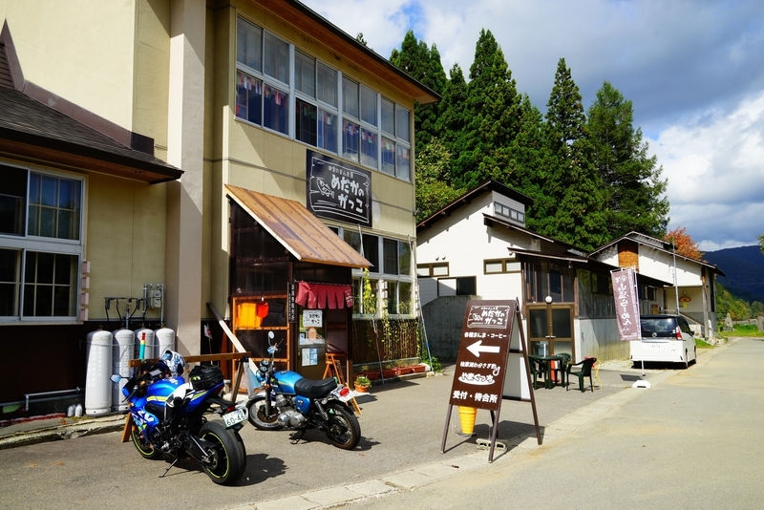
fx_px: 594
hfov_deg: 65.5
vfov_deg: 46.4
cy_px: 255
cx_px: 382
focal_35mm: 28
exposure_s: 1/125
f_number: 11
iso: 100
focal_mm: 28
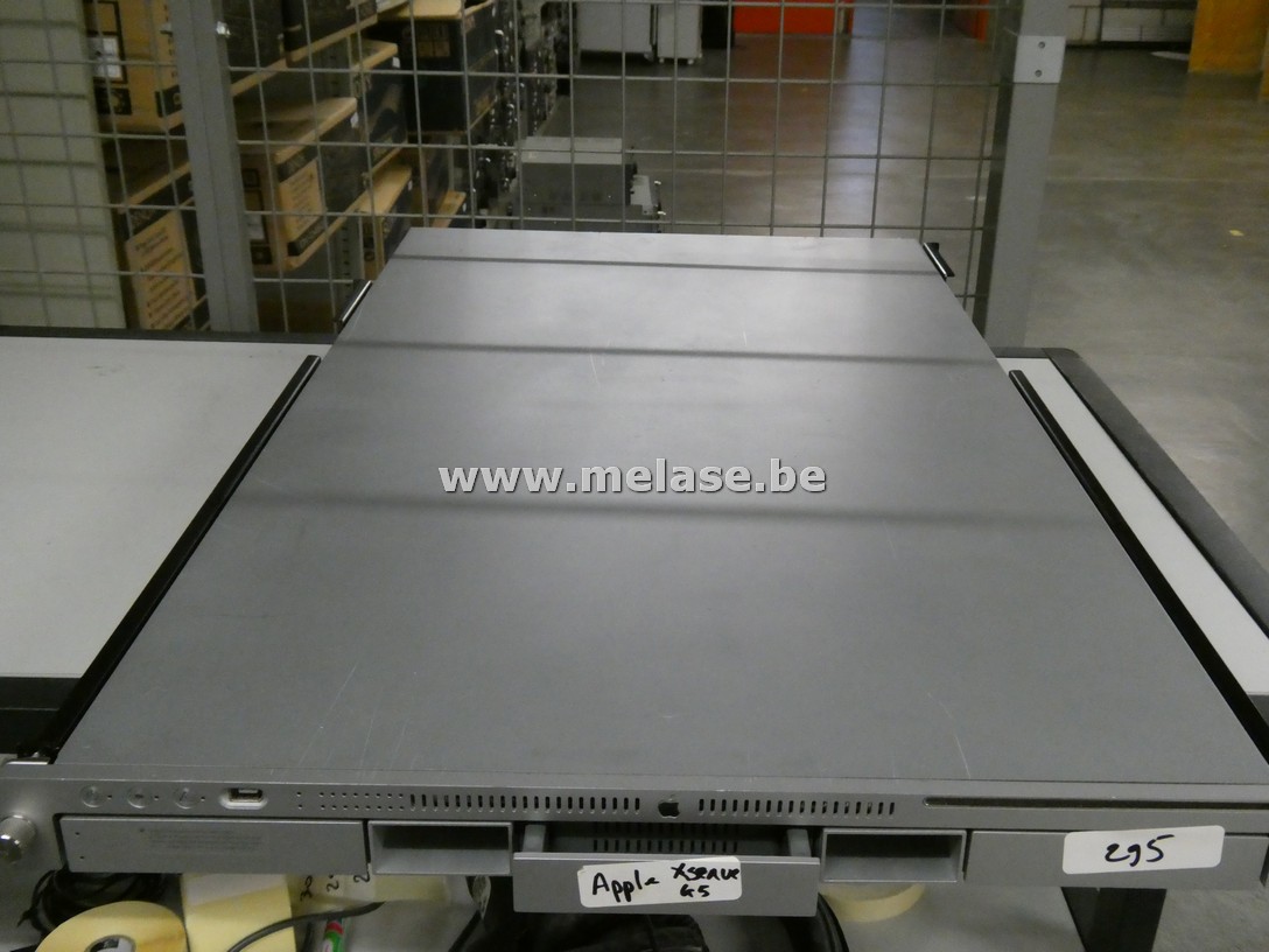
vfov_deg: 40.7
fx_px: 1283
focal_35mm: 35
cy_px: 476
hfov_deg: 52.6
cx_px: 634
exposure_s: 1/80
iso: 1250
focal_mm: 6.3
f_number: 3.7
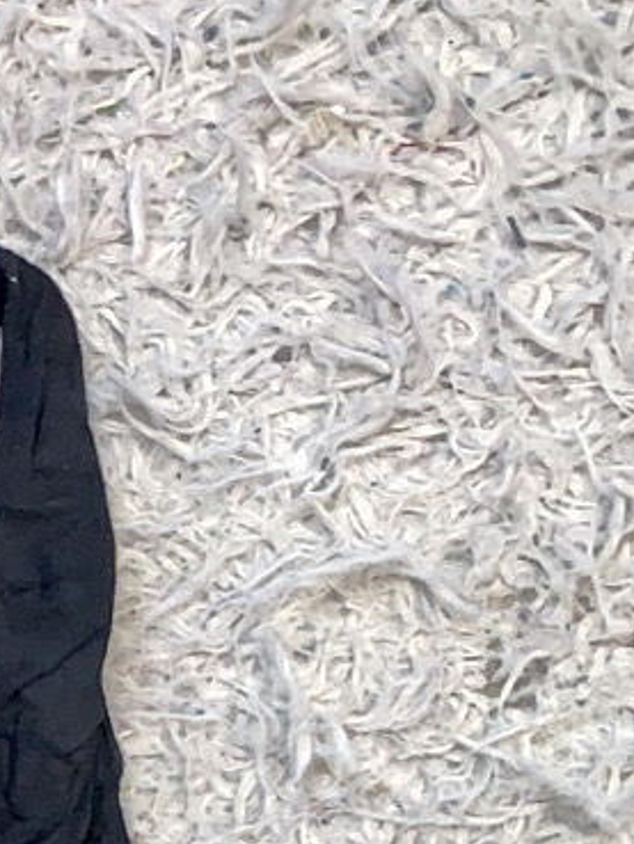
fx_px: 1855
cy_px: 1116
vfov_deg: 22.7
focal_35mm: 76
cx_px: -240
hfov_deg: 17.9
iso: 80
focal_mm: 4.25
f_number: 1.8
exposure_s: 1/100
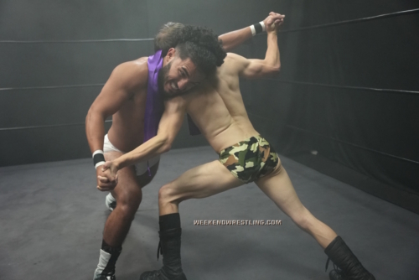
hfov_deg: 54.8
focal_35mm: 35
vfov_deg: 38.2
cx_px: 210
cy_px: 140
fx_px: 404
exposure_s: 1/320
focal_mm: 34.7
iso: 8000
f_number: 3.2
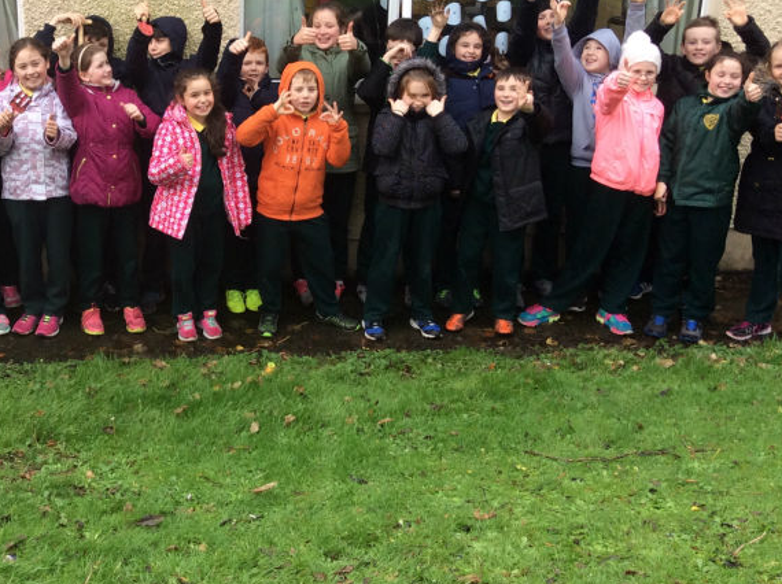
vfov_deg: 26.4
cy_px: 223
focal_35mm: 55
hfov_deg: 34.2
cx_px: 195
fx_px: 1241
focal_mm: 3.3
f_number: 2.4
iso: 32
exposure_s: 1/103
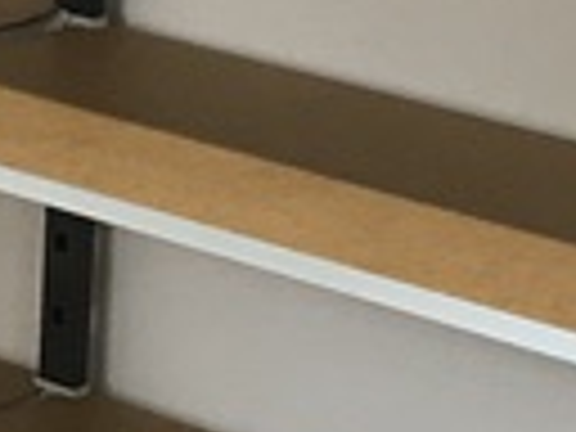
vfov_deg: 6.5
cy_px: -320
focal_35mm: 224
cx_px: 225
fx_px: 3727
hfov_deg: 8.8
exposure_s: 1/33
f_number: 1.8
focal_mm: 3.99
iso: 25
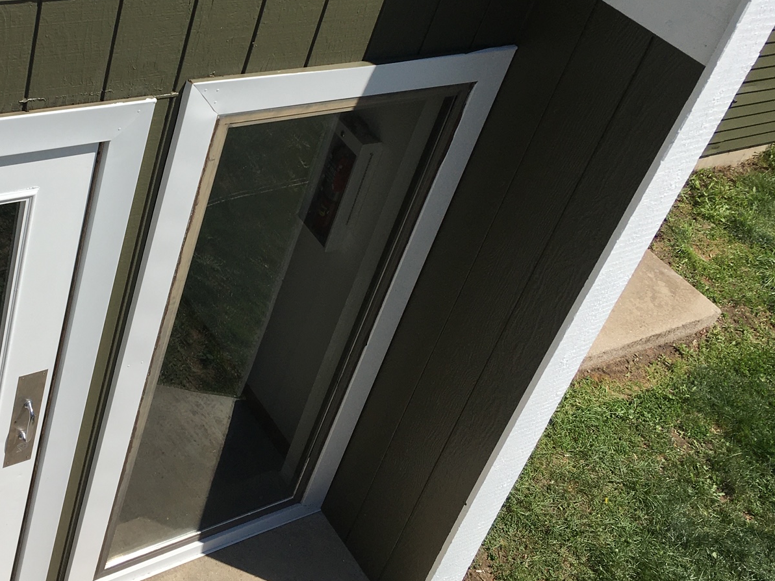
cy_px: 138
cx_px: 196
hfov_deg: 38.0
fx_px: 1097
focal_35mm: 49
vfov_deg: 29.2
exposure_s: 1/2481
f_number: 2.2
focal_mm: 4.15
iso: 25
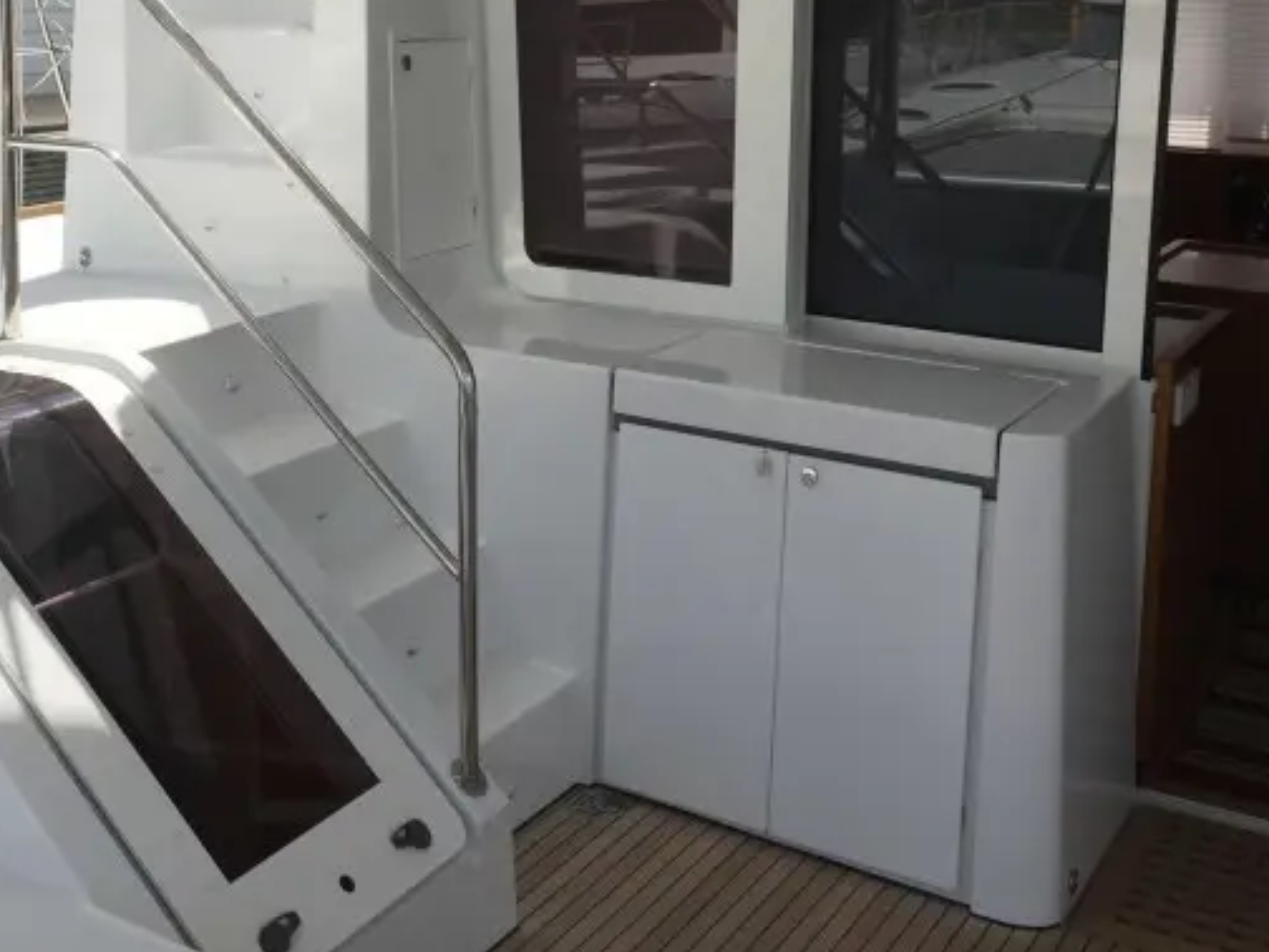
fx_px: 1686
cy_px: 201
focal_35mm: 46
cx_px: 476
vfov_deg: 30.8
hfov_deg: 40.9
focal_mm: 4.15
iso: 32
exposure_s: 1/2198
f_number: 2.2
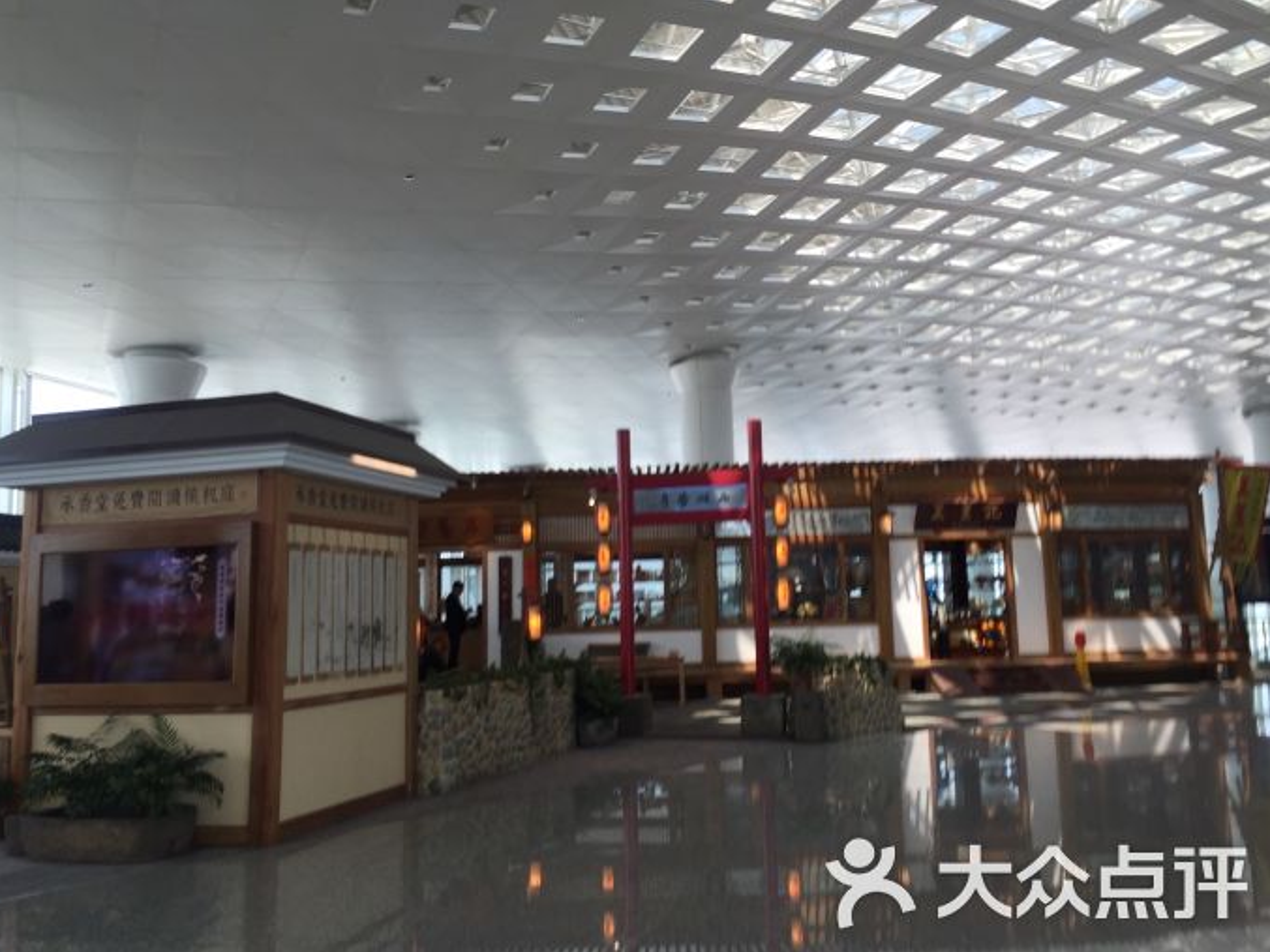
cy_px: 488
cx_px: 640
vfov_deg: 46.8
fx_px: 1101
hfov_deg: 60.0
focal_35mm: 30
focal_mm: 4.15
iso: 32
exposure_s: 1/170
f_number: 2.2
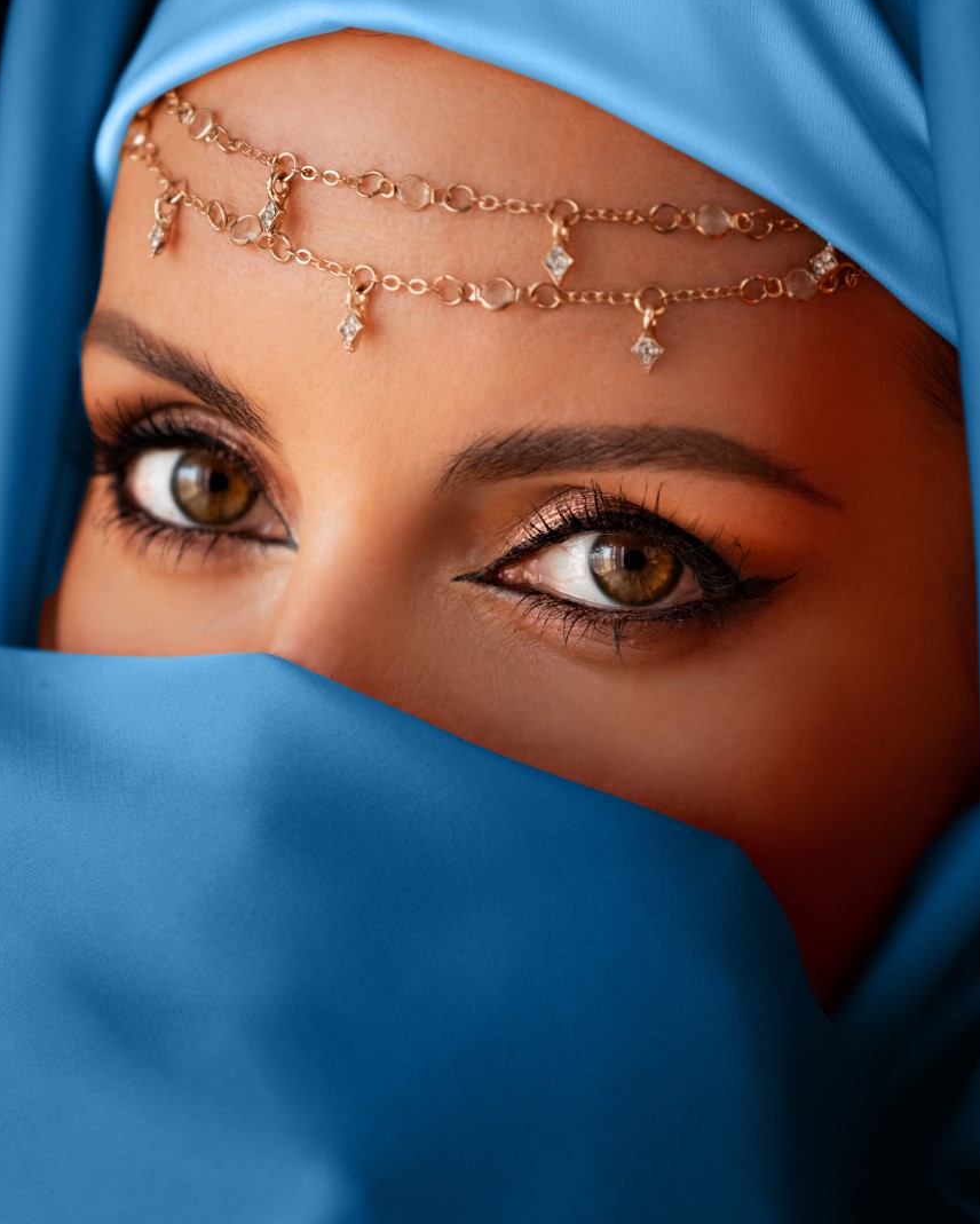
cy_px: 615
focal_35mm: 118
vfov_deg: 16.3
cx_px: 349
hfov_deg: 13.1
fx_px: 4276
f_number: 2.8
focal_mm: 55
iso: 400
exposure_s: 1/125
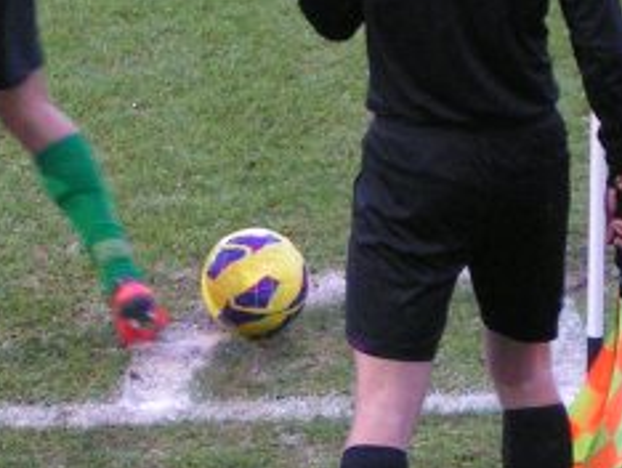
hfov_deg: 4.6
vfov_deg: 3.5
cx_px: -80
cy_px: 21
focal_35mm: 427
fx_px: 7680
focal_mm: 19.1
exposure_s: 1/80
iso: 200
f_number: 3.5
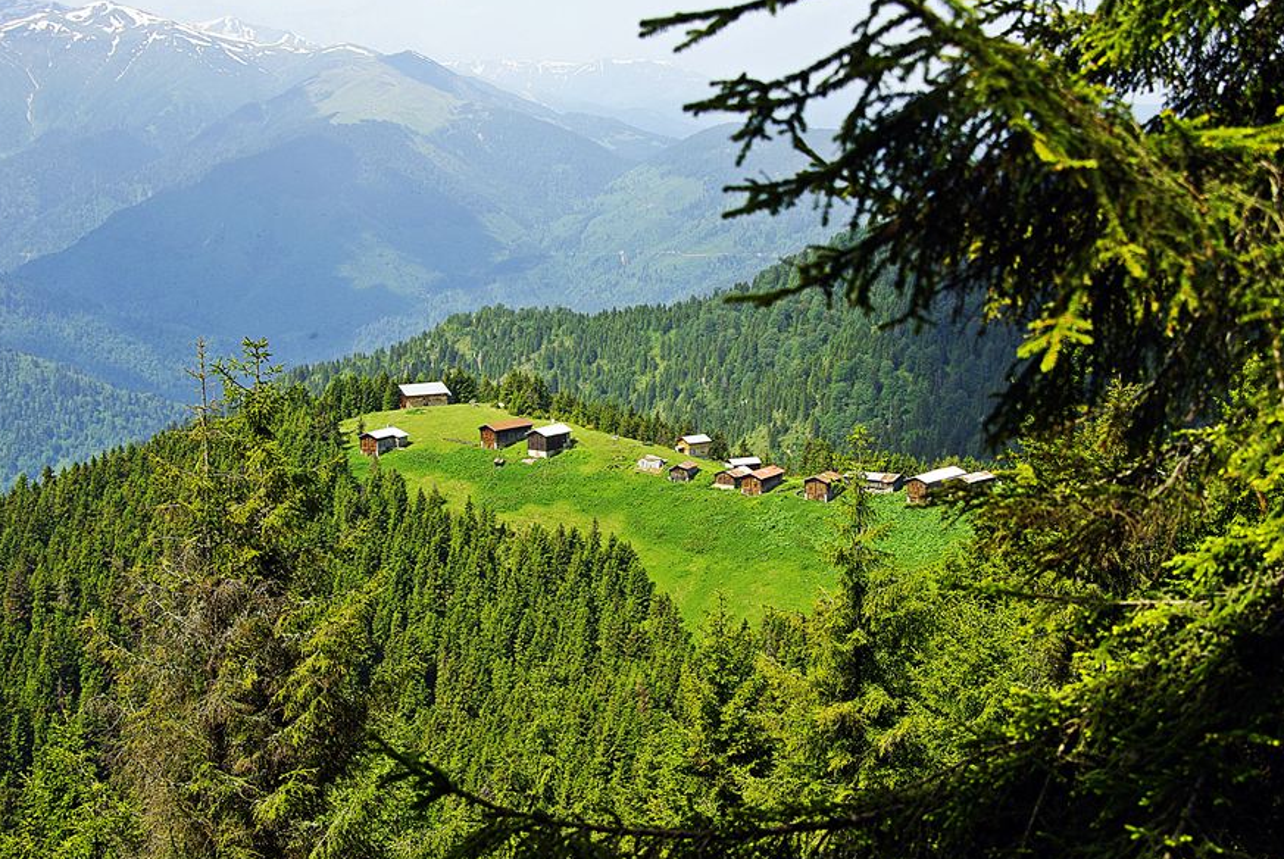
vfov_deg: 22.3
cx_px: 659
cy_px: 416
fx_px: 2178
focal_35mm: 61
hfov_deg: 32.8
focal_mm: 35
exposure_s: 1/200
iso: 100
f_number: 8
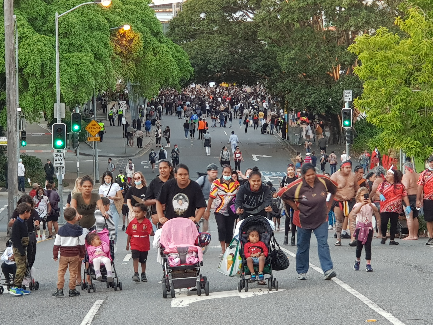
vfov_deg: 28.0
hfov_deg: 36.8
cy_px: 162
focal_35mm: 52
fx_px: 650
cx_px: 216
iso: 40
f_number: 2.4
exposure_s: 1/33
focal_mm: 6
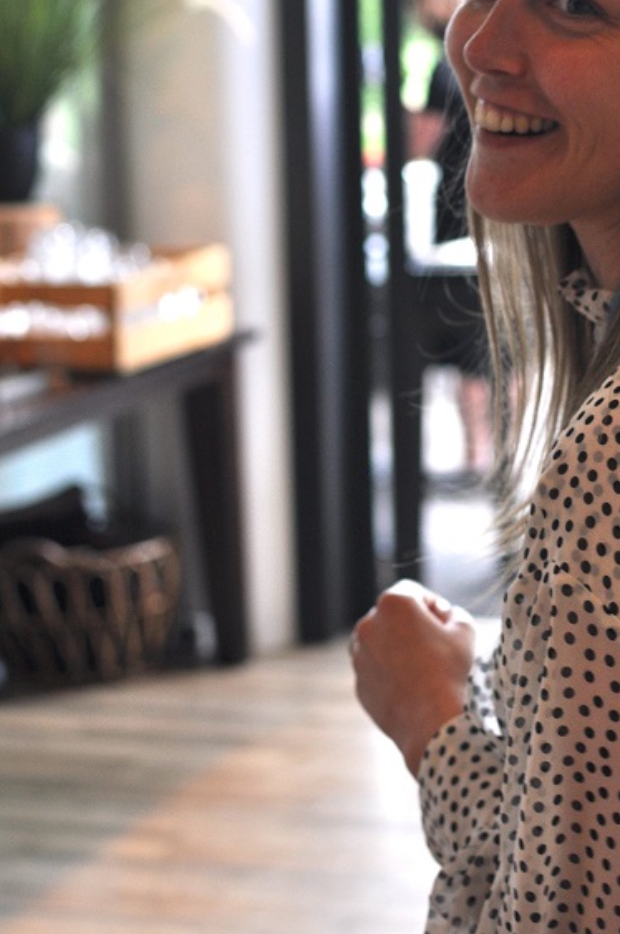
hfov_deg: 13.6
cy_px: 169
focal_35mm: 100
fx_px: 2588
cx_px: 516
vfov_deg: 20.2
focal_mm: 35
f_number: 3.2
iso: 200
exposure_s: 1/100
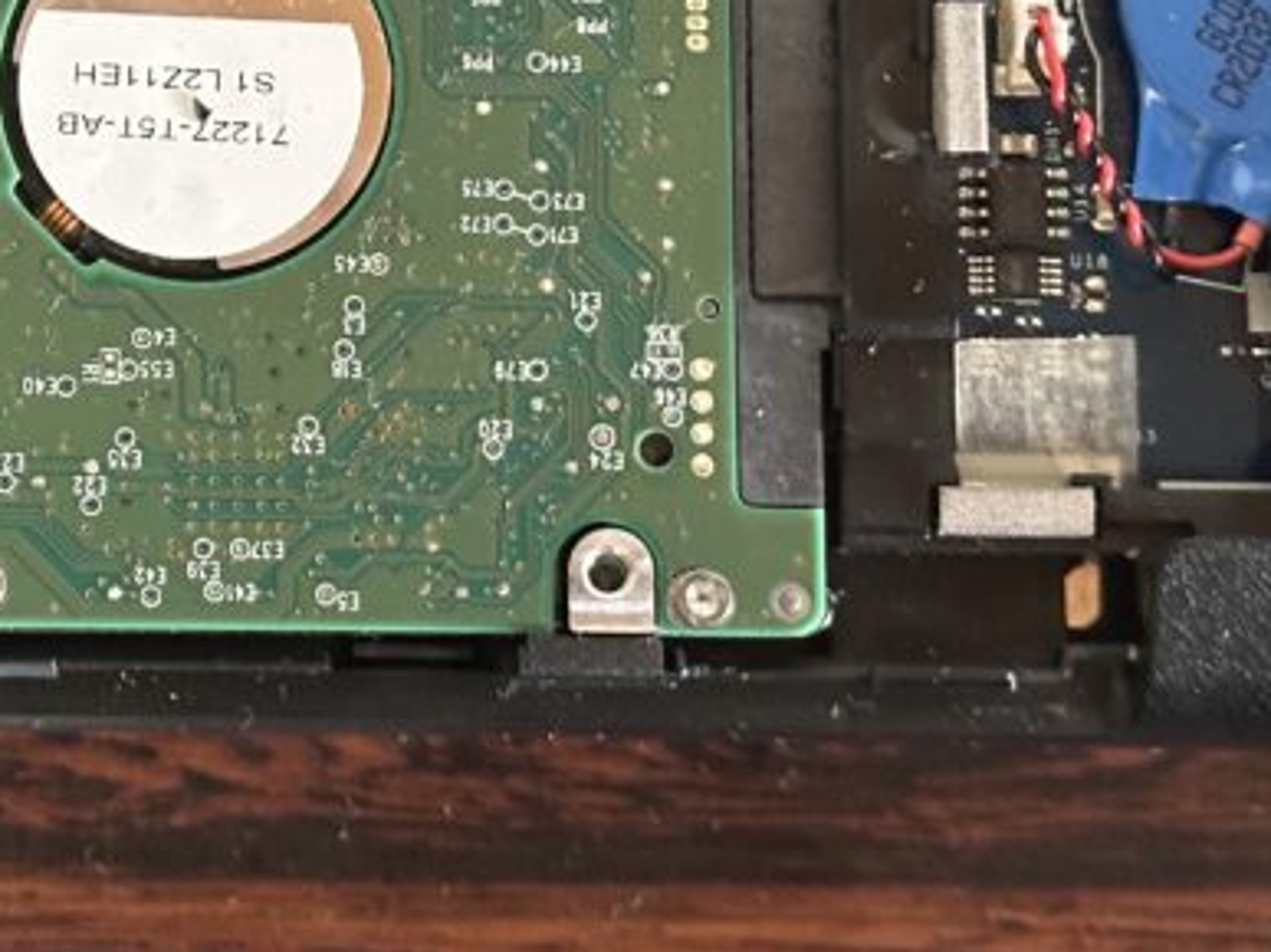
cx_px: 39
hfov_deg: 15.3
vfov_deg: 11.5
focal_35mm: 127
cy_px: -69
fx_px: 4662
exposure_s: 1/25
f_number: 1.78
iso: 640
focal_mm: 6.86
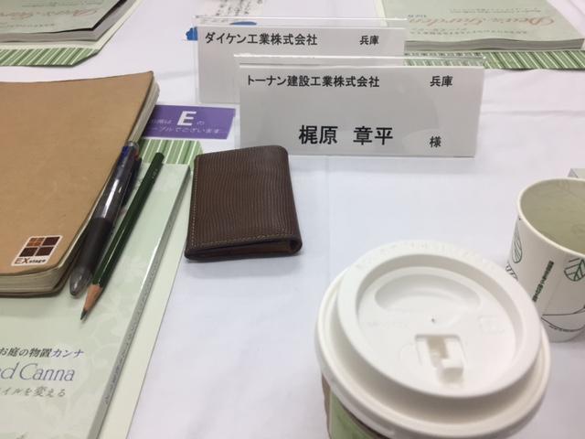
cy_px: 220
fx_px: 490
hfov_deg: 61.7
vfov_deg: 48.2
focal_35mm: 29
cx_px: 292
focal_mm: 4.15
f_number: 2.2
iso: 32
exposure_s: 1/40
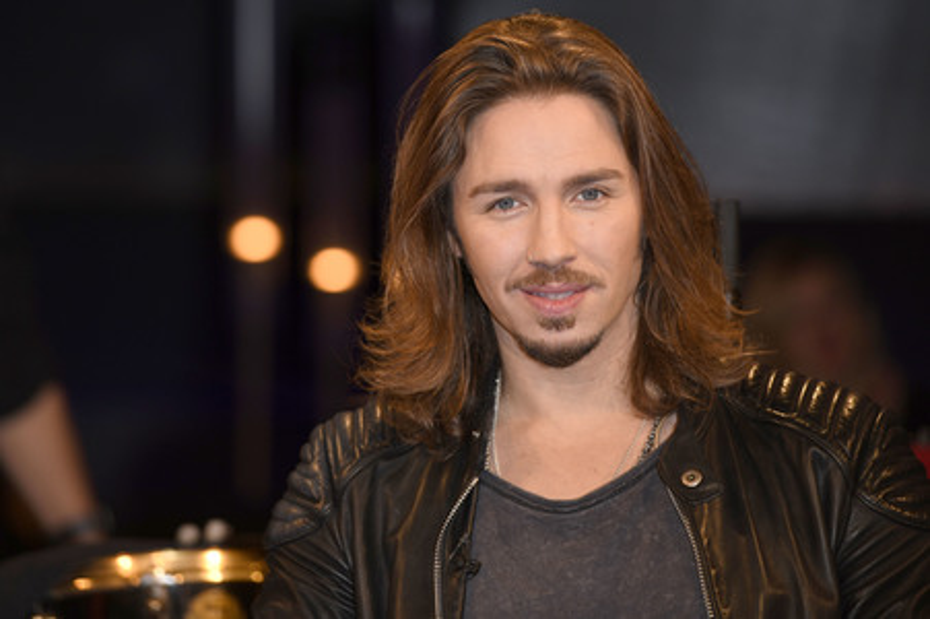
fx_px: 5163
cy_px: 310
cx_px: 465
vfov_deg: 6.9
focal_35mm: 200
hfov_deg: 10.3
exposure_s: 1/400
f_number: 3.5
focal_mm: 200
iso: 800
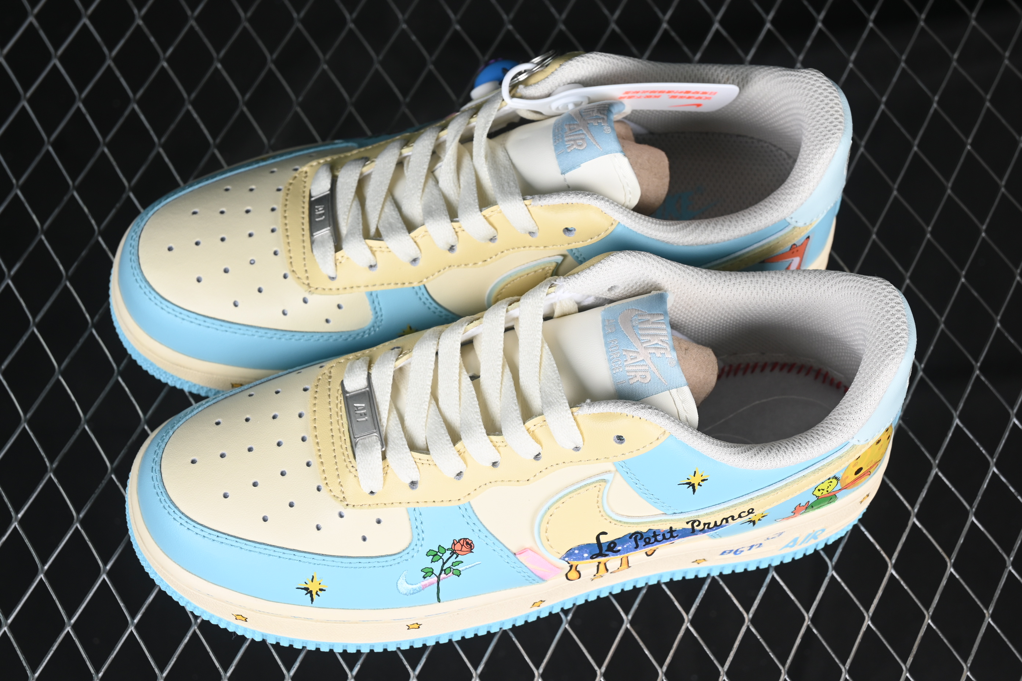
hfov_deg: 27.0
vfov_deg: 18.2
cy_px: 340
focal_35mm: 75
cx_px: 511
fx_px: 2129
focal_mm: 50
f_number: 7.1
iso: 160
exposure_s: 1/80
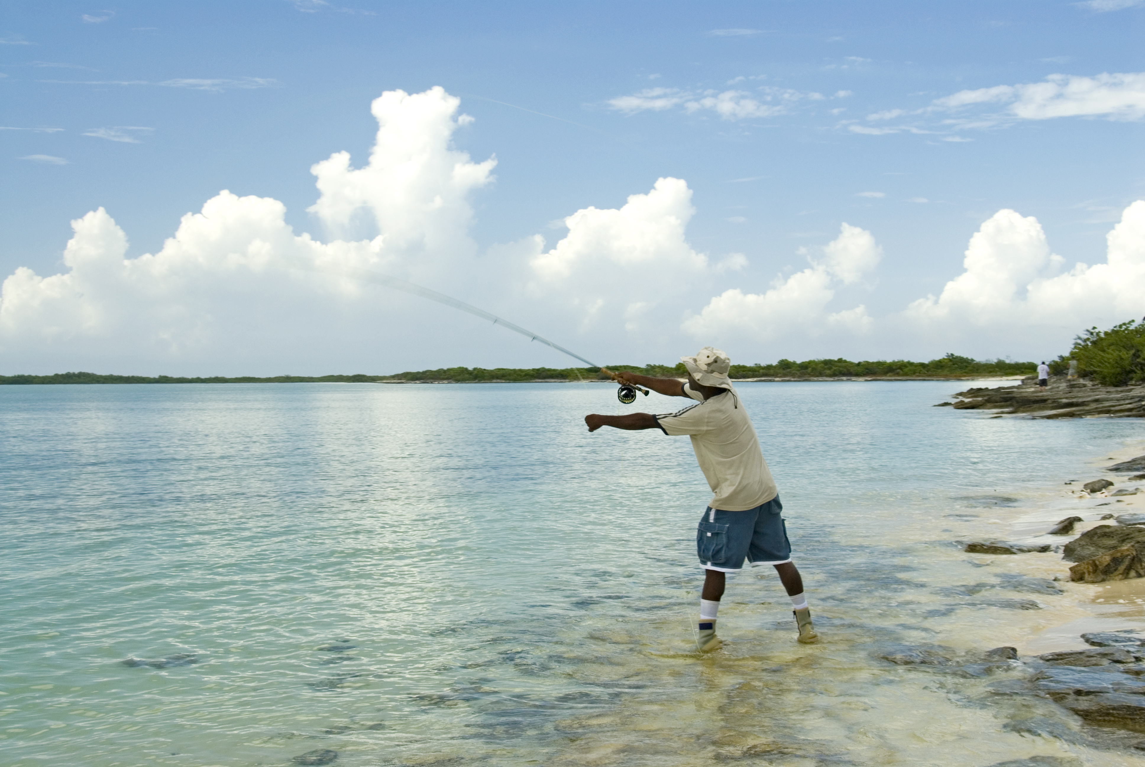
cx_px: 572
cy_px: 384
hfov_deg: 36.8
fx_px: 1720
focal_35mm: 54
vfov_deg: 25.1
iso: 100
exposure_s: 1/80
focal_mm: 36
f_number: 8
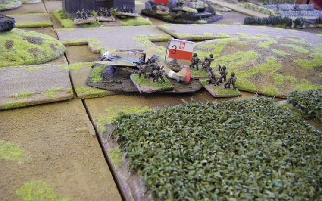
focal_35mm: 41
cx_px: 159
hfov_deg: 48.2
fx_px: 360
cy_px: 85
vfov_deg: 31.2
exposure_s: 1/50
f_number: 3.5
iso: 640
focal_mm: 6.3
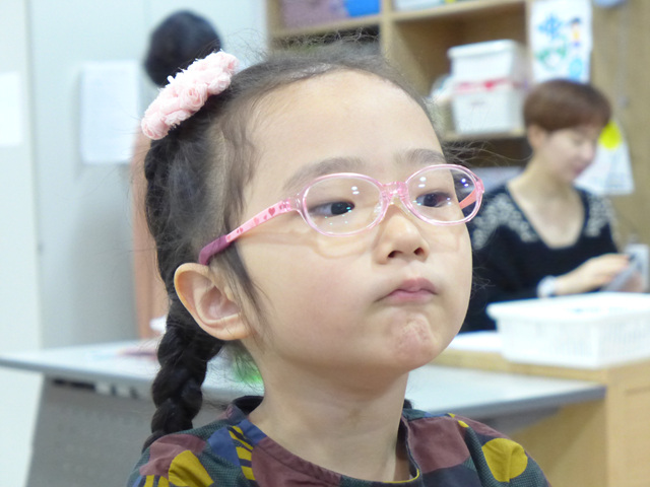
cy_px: 244
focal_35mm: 90
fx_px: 1690
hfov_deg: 21.8
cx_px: 325
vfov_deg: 16.4
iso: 1600
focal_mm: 17.7
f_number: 2.3
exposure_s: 1/250
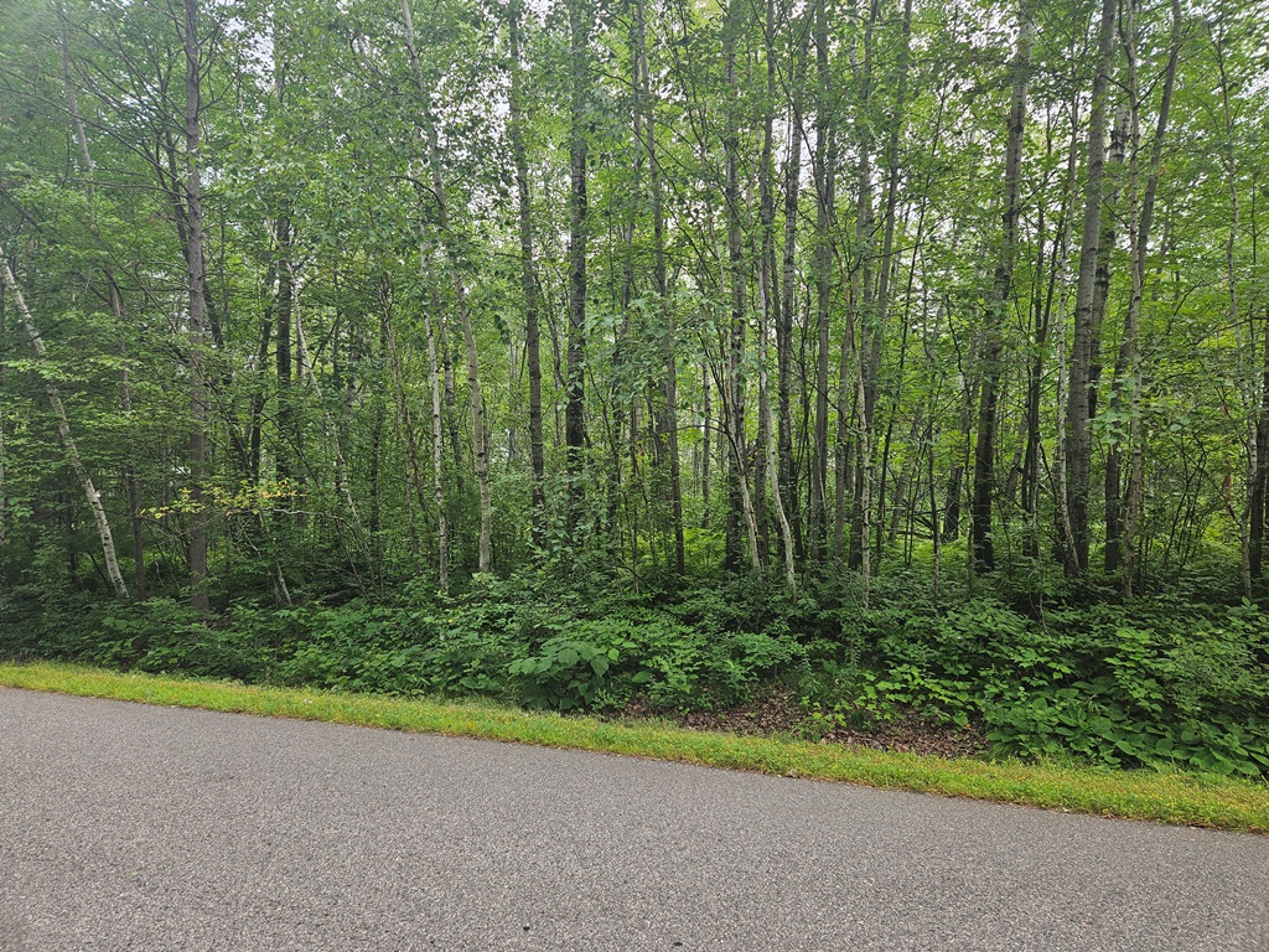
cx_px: 634
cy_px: 476
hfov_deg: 73.9
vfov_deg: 58.9
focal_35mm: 23
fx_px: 843
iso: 25
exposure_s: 1/258
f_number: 1.8
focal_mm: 5.4
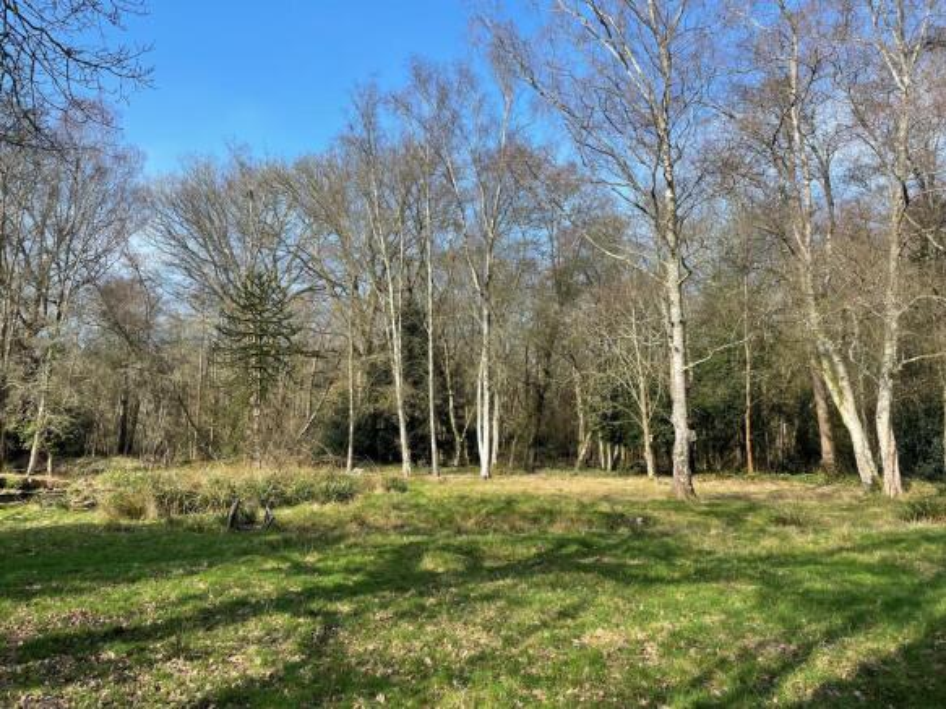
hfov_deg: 67.3
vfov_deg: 53.0
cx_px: 473
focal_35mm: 26
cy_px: 354
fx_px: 710
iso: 32
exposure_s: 1/1304
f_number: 1.6
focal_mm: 4.2
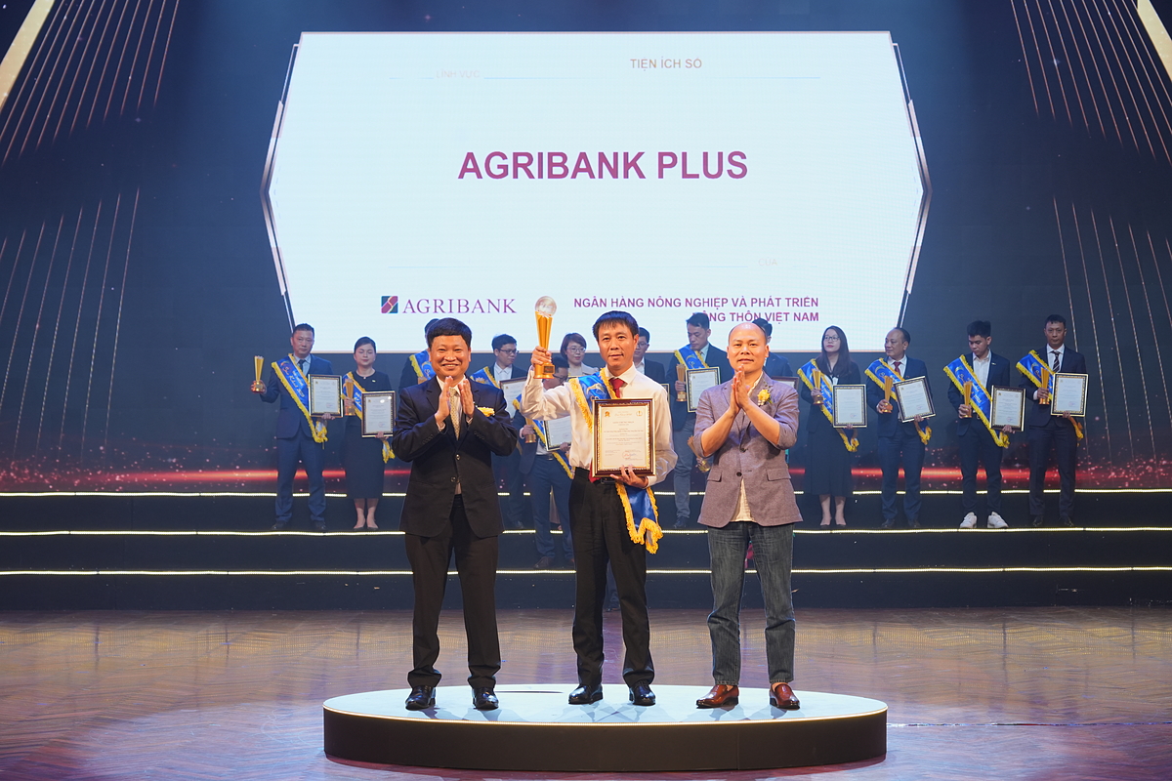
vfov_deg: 17.5
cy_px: 390
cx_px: 586
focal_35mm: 78
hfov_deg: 26.0
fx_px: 2539
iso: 1000
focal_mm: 78
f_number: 6.3
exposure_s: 1/160
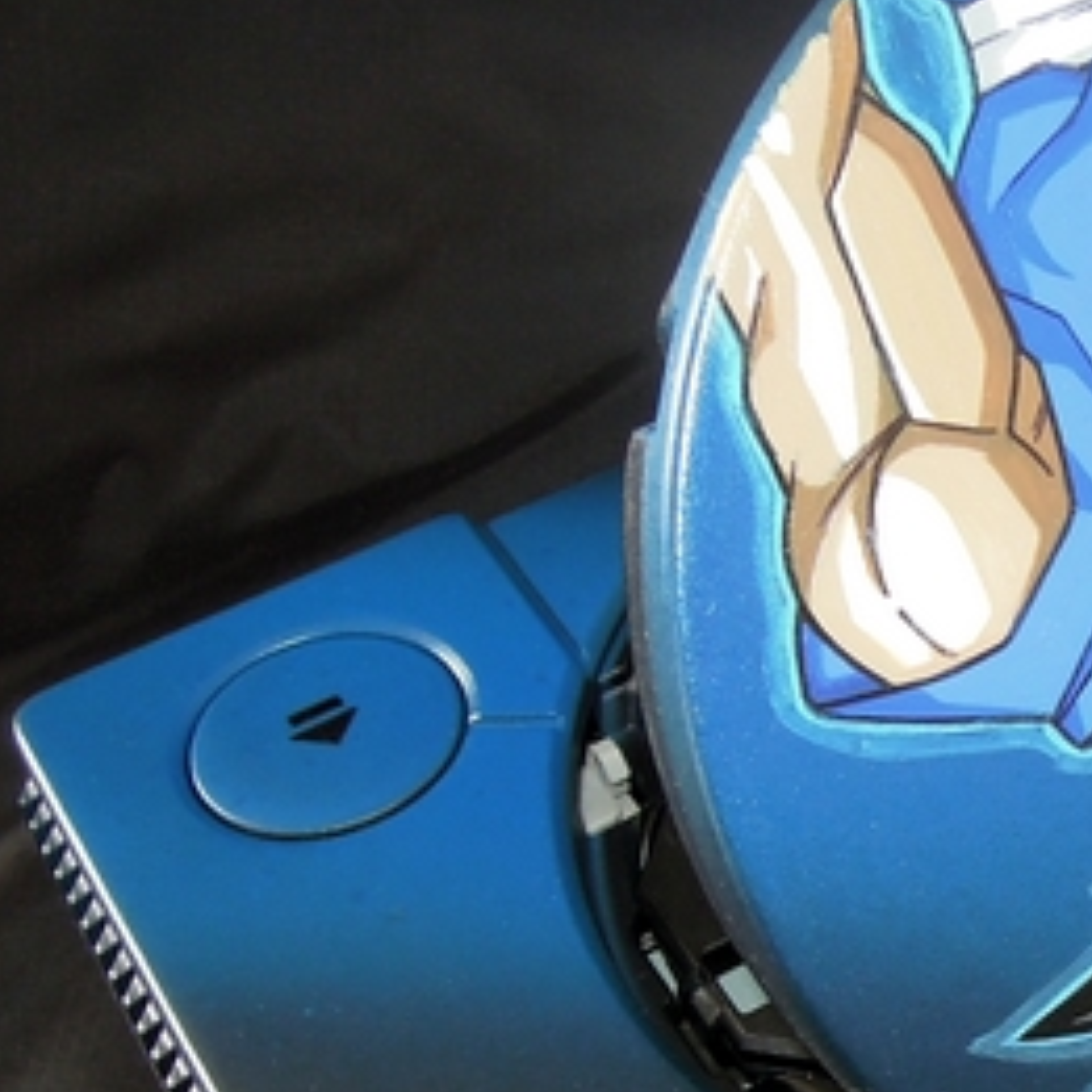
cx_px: 1276
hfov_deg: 24.3
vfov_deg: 26.1
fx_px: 2320
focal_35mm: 65
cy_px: 849
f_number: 2.8
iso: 160
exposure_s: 1/30
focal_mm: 4.3
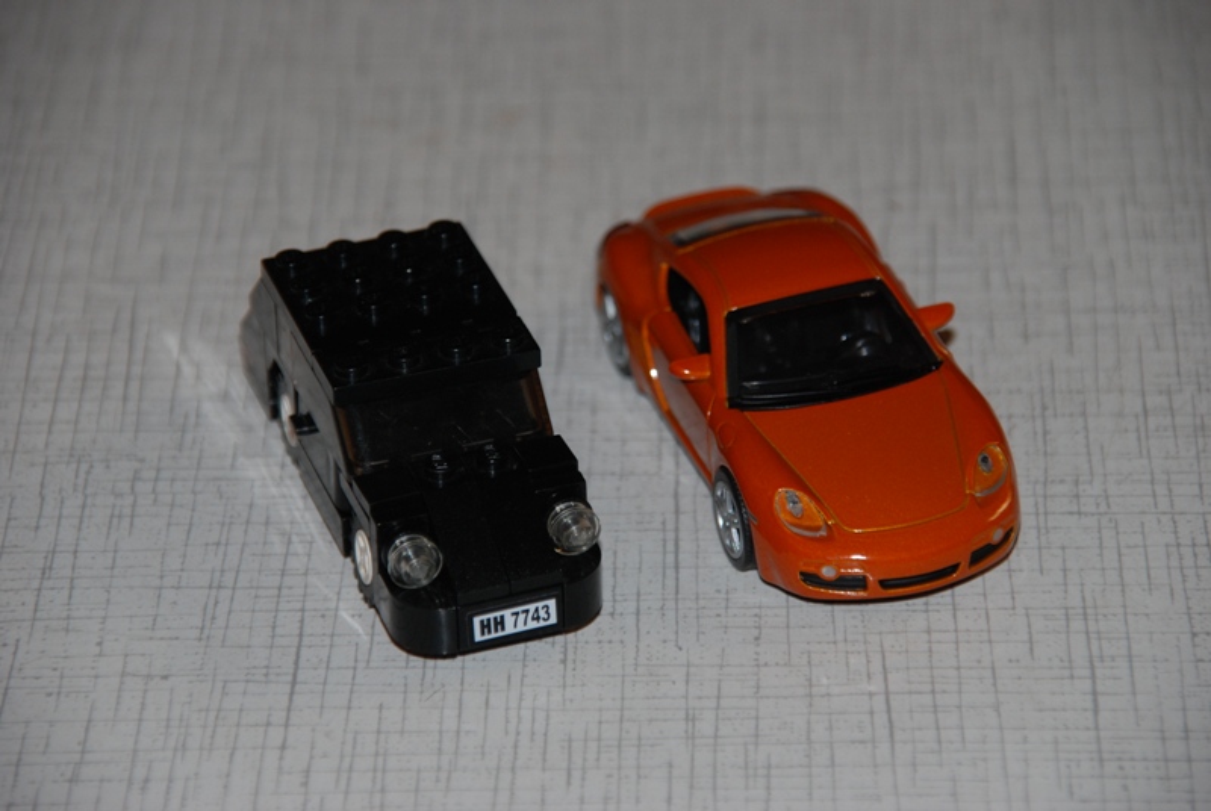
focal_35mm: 202
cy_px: 406
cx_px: 606
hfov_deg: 10.1
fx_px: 6822
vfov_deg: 6.8
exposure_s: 1/60
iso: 400
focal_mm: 135
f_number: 6
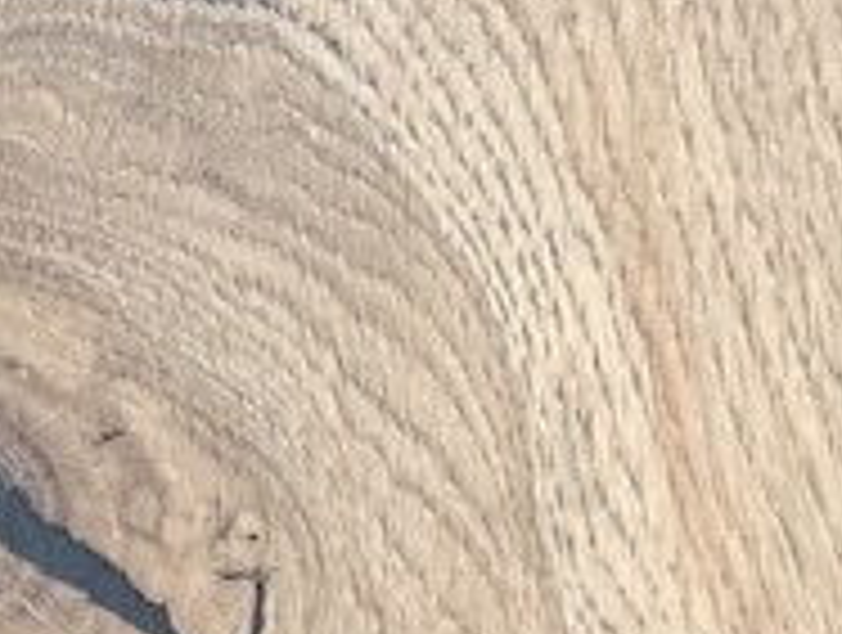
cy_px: -454
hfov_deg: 3.8
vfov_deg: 2.8
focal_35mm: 526
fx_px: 12819
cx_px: 1144
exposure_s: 1/363
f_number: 2.8
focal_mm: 9
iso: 32
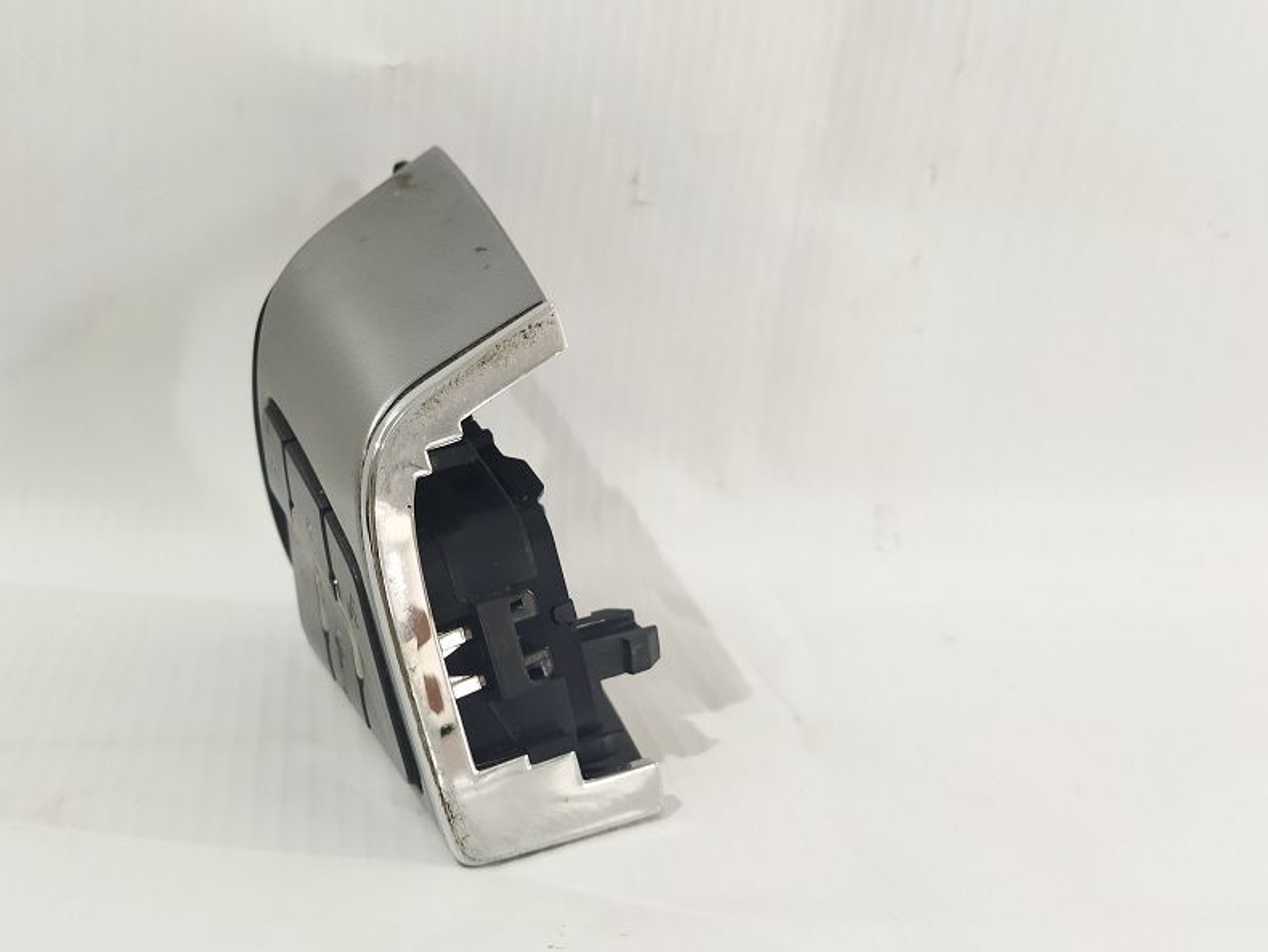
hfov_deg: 45.3
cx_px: 453
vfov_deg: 35.2
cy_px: 491
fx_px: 1502
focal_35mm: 41
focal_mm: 4.71
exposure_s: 1/50
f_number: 1.79
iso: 222
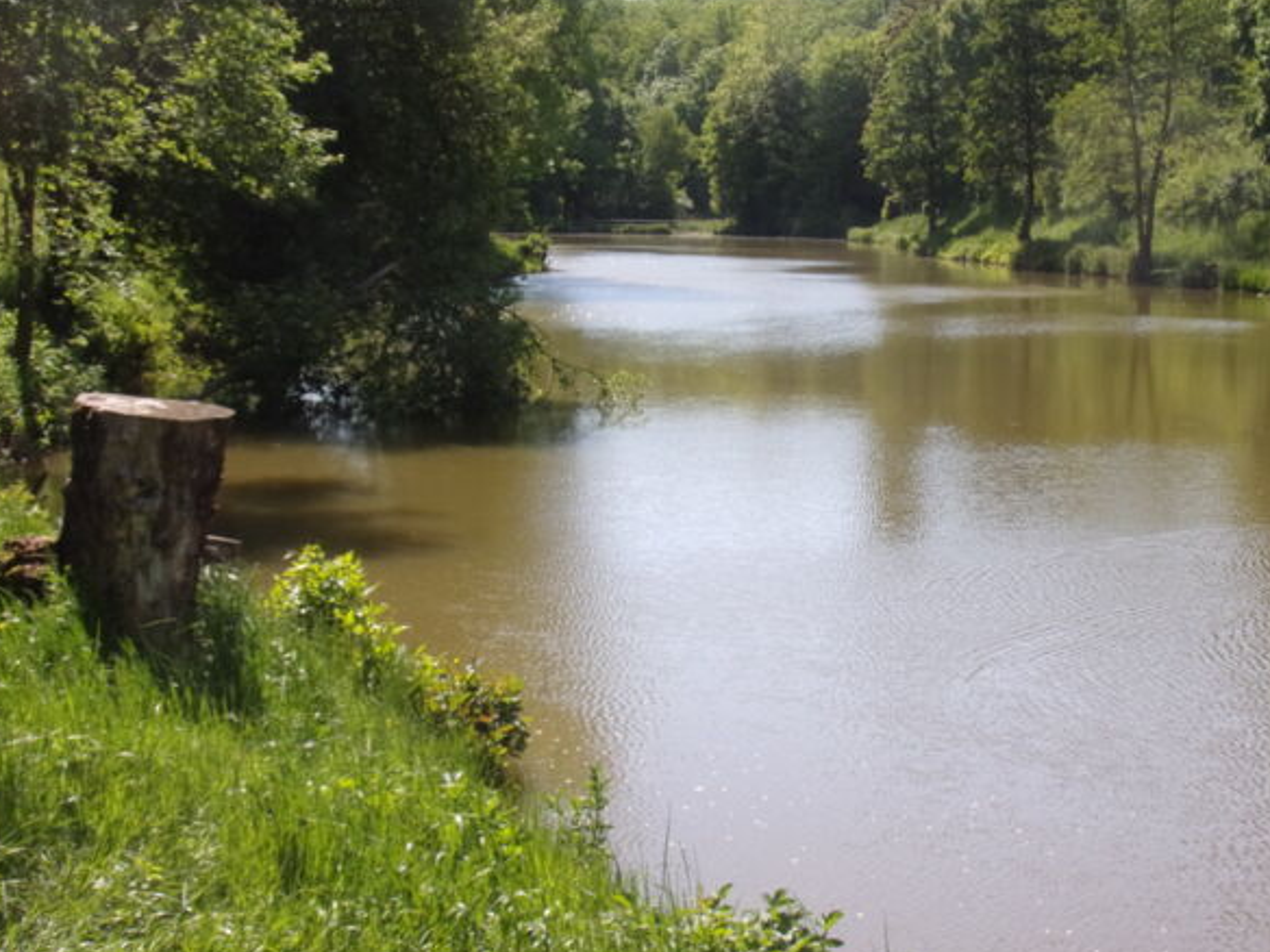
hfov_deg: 30.6
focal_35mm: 63
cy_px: 452
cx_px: 768
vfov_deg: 23.3
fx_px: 2311
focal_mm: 8.3
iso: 80
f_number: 4.1
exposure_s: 1/480
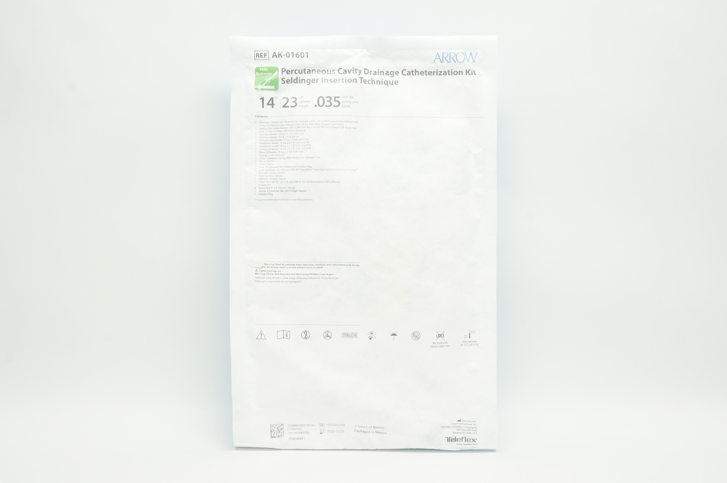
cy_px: 242
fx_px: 878
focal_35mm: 44
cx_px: 364
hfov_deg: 45.0
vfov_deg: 30.8
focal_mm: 29
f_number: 11
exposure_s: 1/15
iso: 400
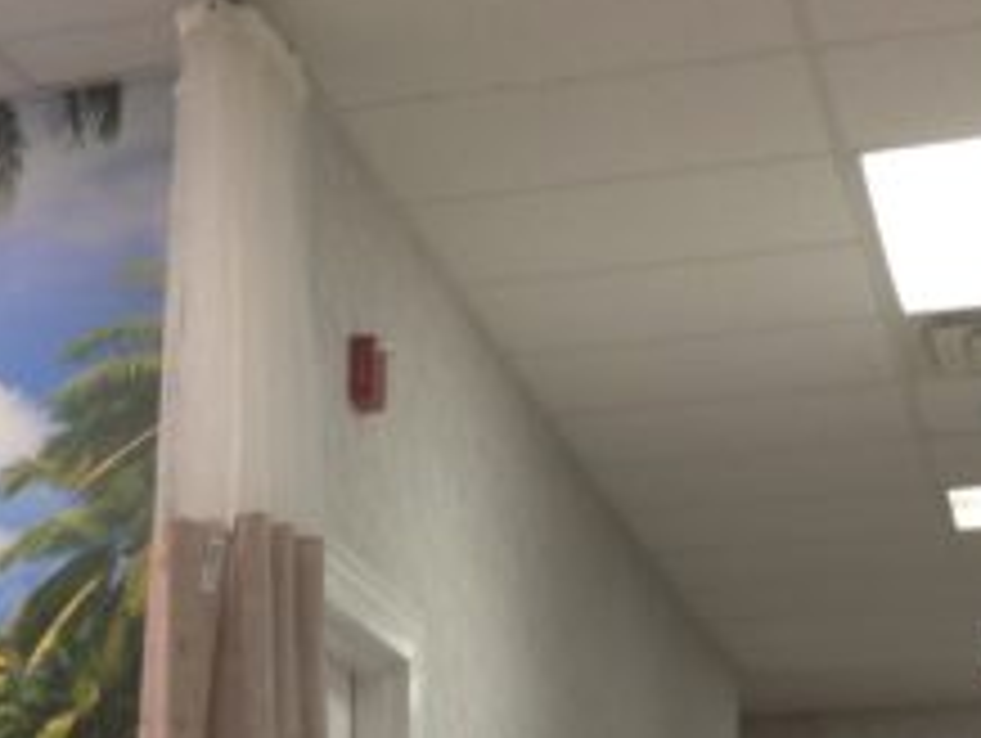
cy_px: 1048
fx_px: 3291
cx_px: -540
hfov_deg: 15.5
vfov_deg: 12.3
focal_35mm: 116
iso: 50
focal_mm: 4.12
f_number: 2.4
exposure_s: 1/24
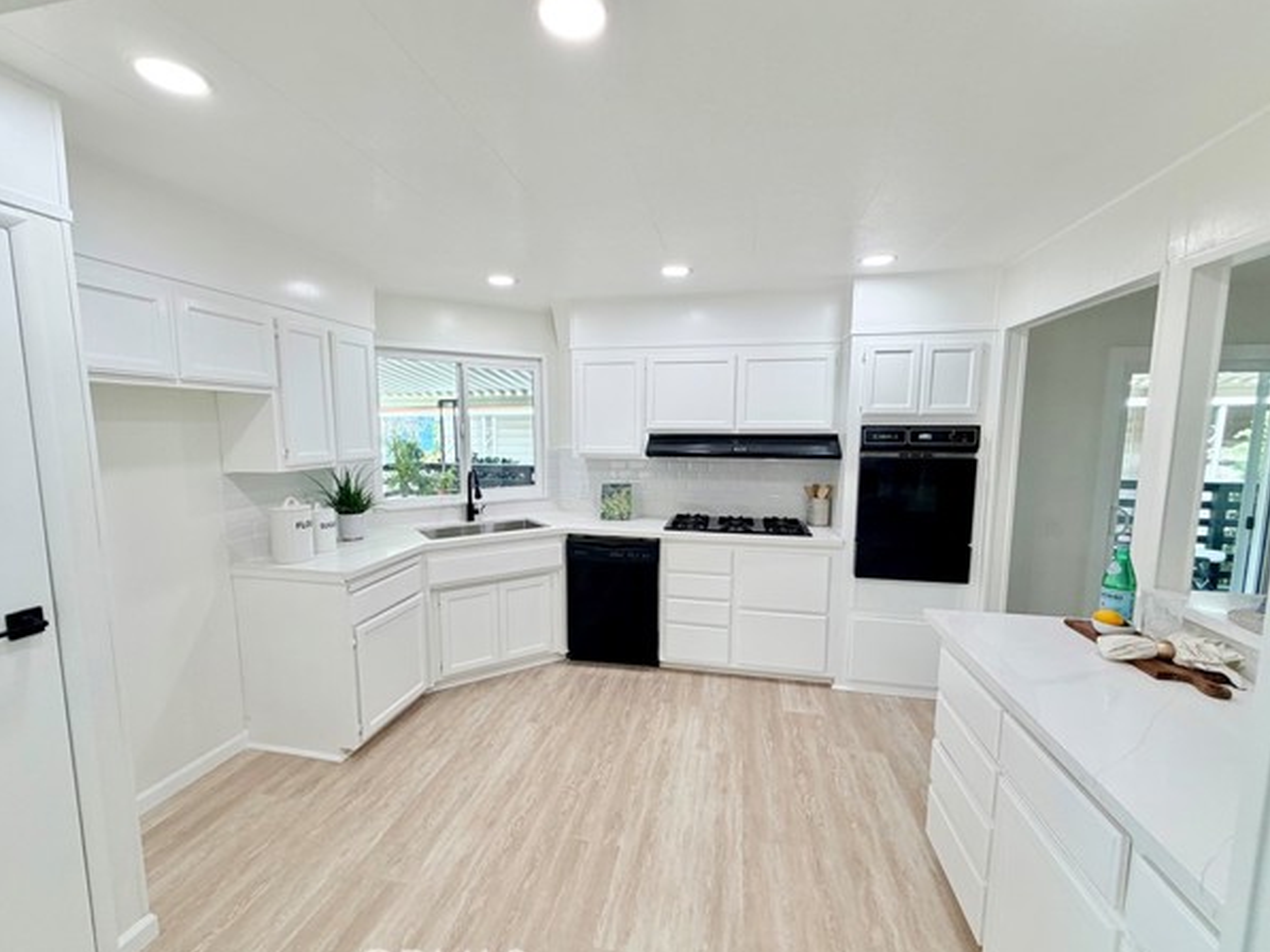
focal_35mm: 15
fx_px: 550
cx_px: 625
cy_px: 489
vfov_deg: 81.7
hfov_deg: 98.2
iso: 100
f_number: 2.2
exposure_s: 1/120
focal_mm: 2.22
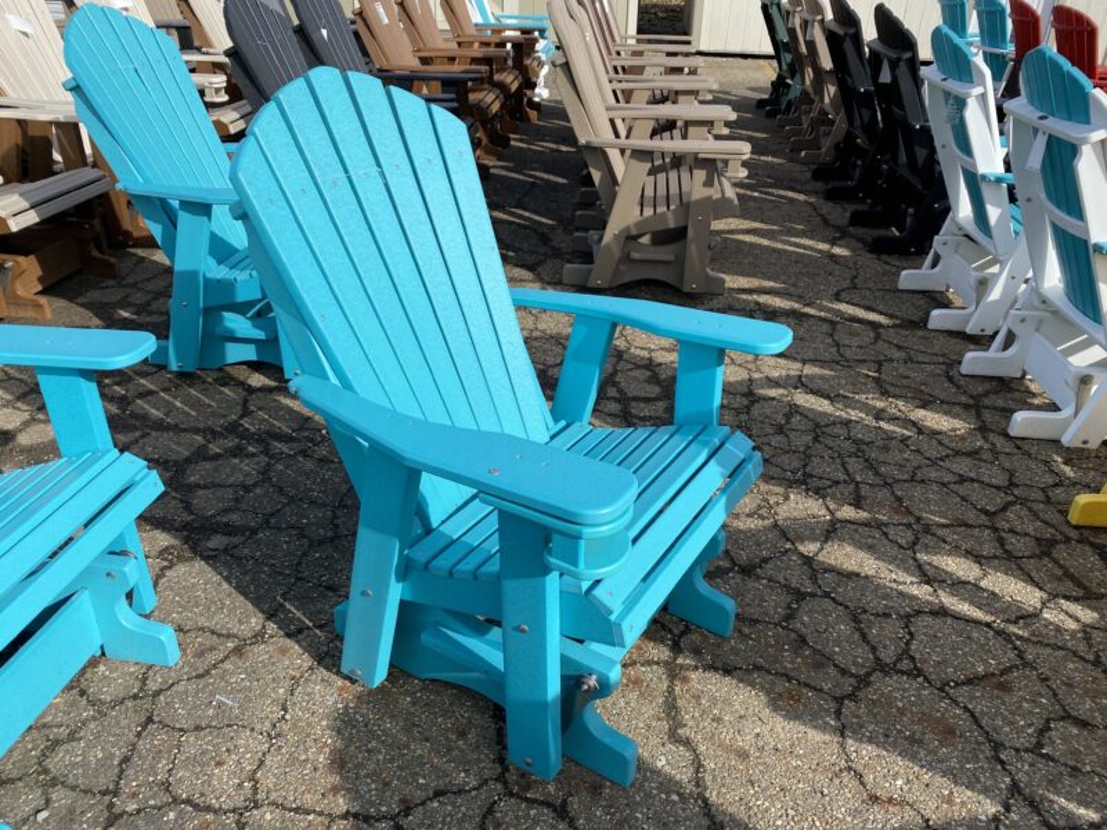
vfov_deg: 53.1
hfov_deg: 67.3
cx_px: 554
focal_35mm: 26
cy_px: 415
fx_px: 831
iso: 32
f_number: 1.8
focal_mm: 4.25
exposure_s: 1/2688
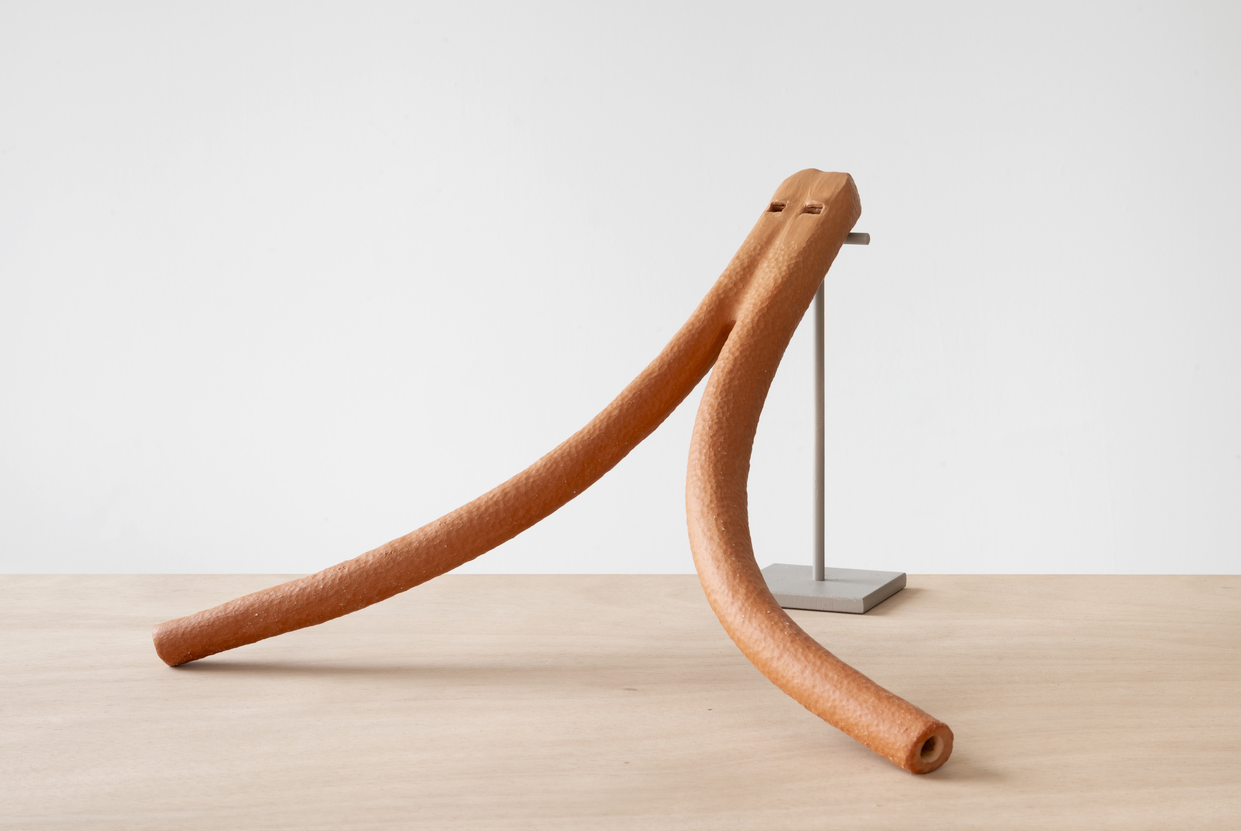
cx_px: 620
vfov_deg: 23.1
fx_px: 2036
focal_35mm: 59
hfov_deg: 33.9
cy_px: 416
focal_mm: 59
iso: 64
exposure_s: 1.3
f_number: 16
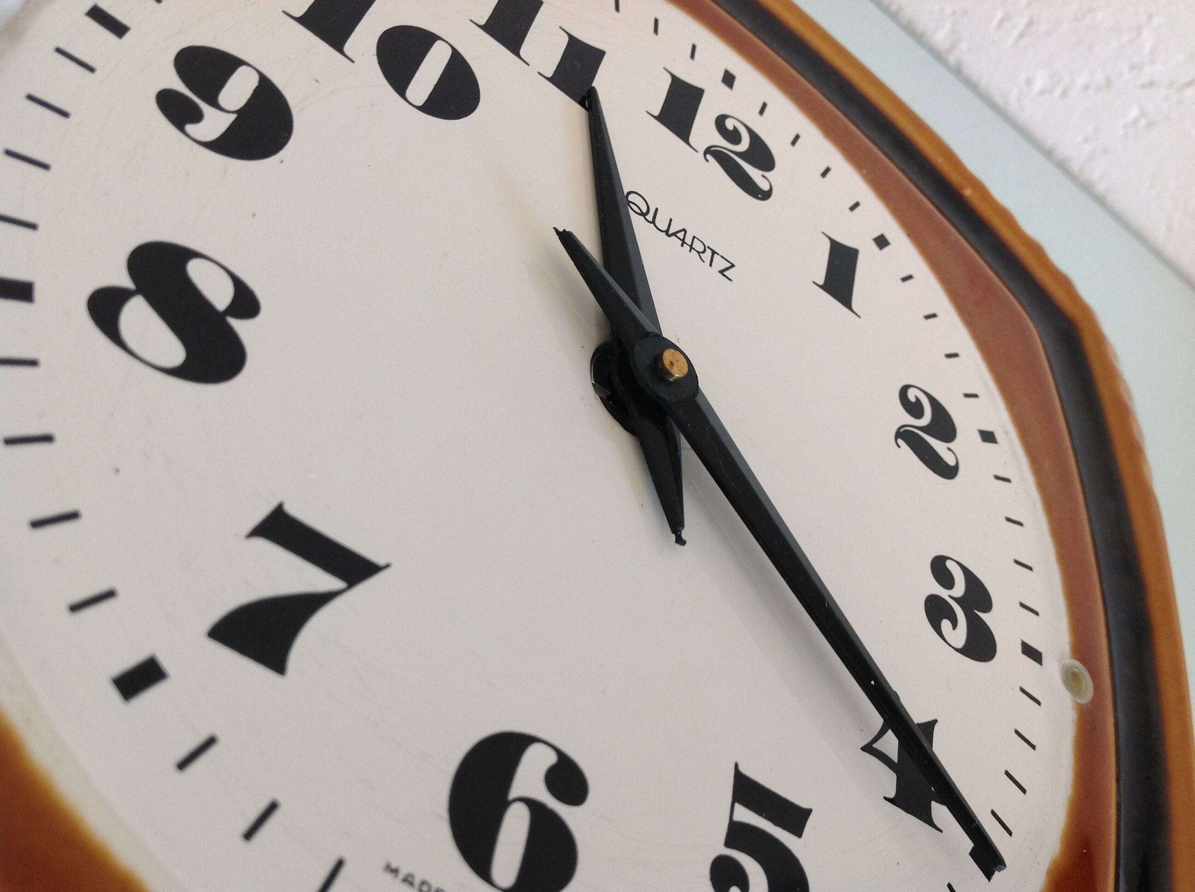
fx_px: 1206
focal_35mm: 35
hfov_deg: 52.7
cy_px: 446
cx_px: 598
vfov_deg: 40.6
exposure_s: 1/24
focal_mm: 4.28
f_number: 2.4
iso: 64
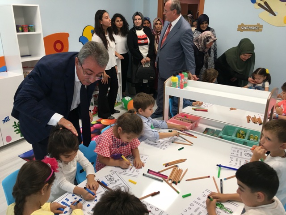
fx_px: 240
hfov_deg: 61.7
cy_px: 108
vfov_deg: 48.2
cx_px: 143
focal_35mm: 29
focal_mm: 4.15
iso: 50
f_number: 2.2
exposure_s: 1/33
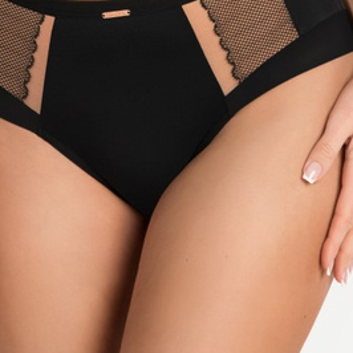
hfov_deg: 15.6
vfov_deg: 15.6
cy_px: 157
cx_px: 162
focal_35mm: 112
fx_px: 1292
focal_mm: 70
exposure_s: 1/100
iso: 200
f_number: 14
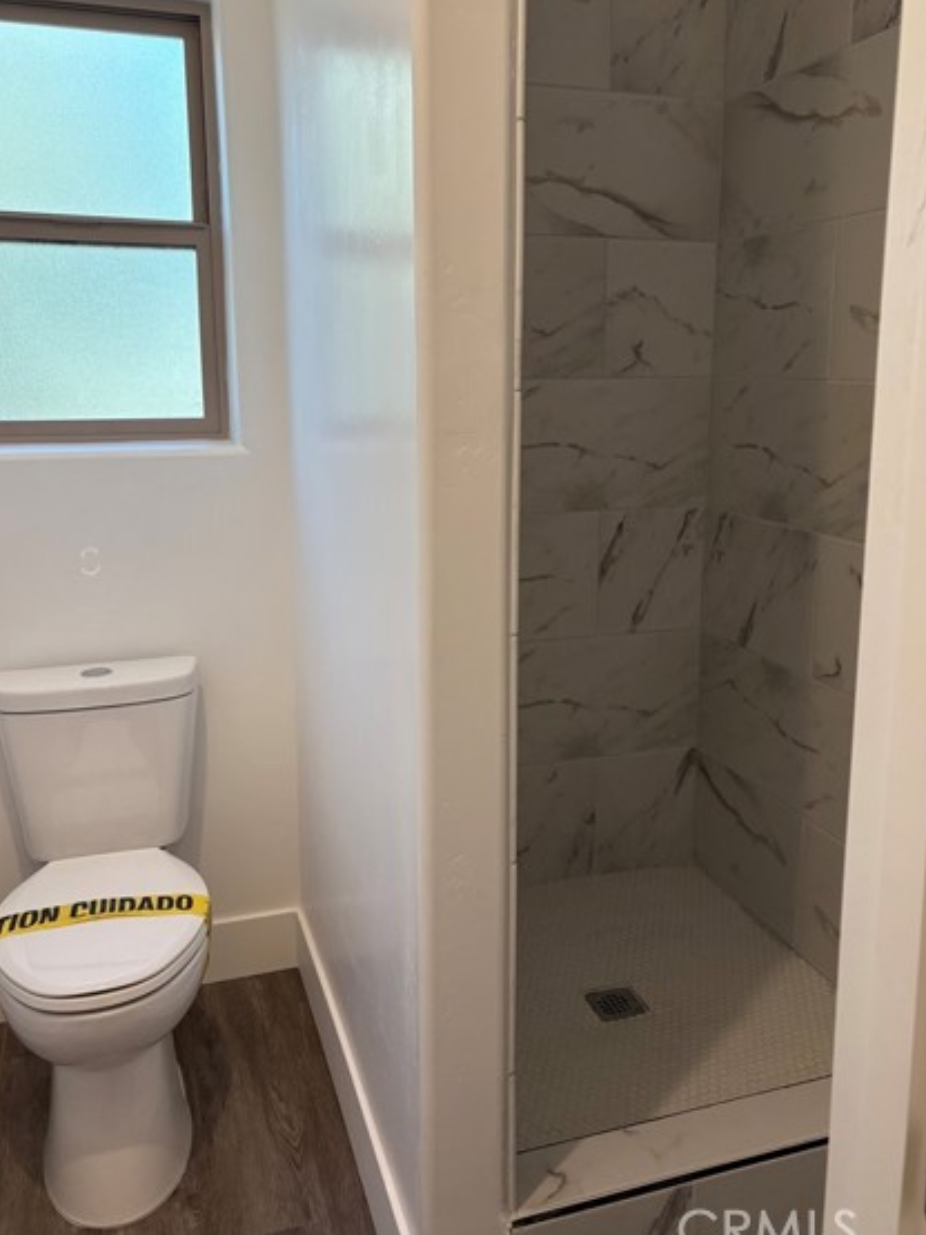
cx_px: 494
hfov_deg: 46.8
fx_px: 1070
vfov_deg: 59.8
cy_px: 550
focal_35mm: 30
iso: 125
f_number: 1.6
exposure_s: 1/142
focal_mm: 5.96
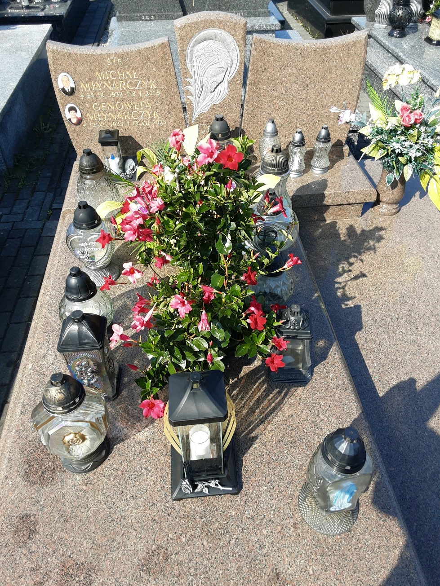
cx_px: 220
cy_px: 293
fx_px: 474
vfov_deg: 63.4
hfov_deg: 49.8
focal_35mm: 28
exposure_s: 1/769
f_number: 1.9
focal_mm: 2.9
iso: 40
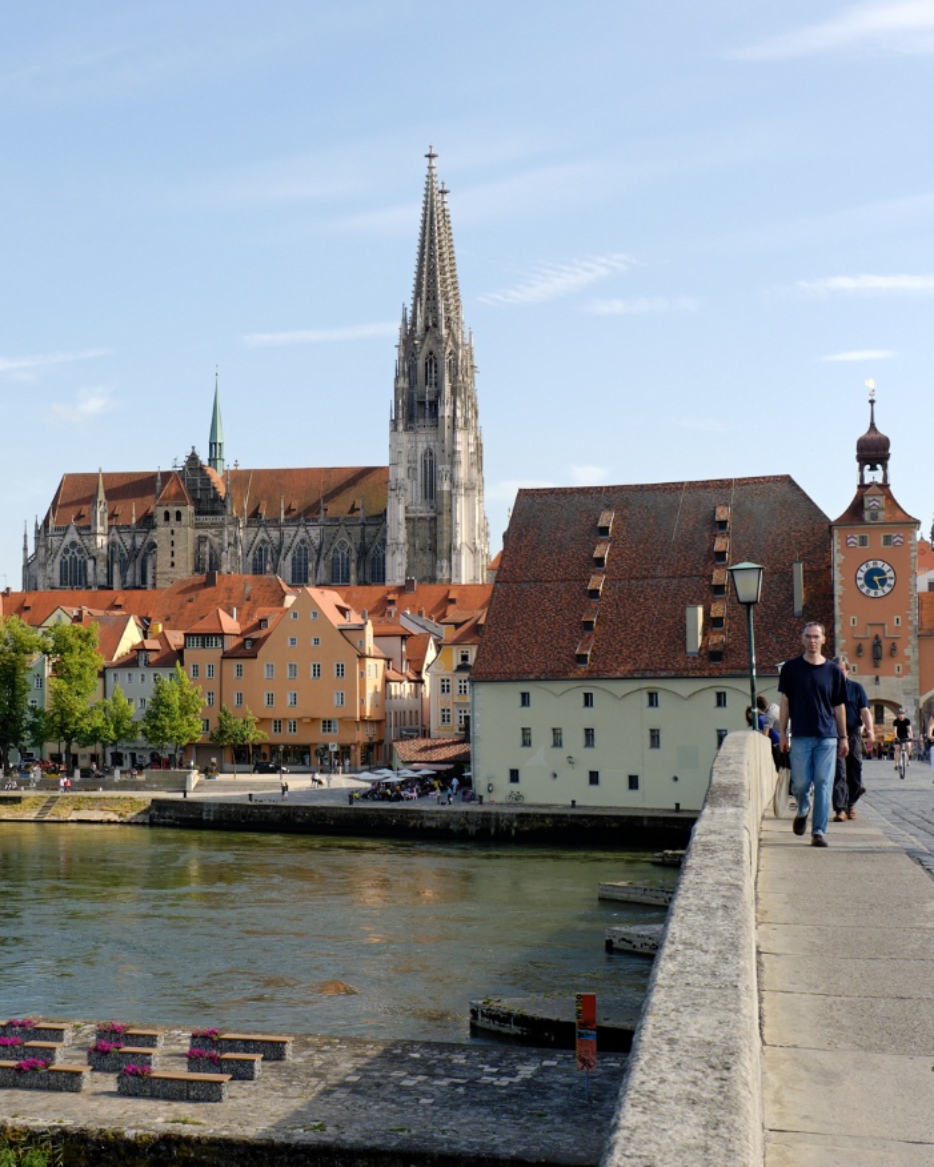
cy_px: 584
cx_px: 348
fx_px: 1762
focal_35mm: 51
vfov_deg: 36.7
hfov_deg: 29.6
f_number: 8
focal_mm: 24
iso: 100
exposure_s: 1/160
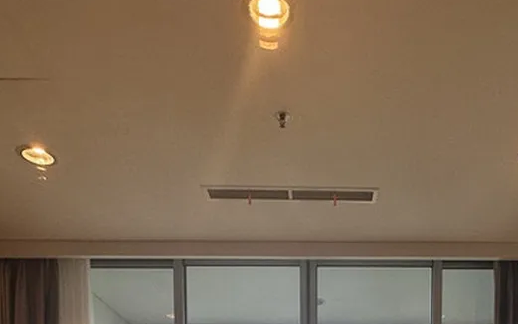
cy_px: 534
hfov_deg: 47.6
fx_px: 579
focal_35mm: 41
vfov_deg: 22.8
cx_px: 334
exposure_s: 1/100
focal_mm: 2.22
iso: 64
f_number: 2.2
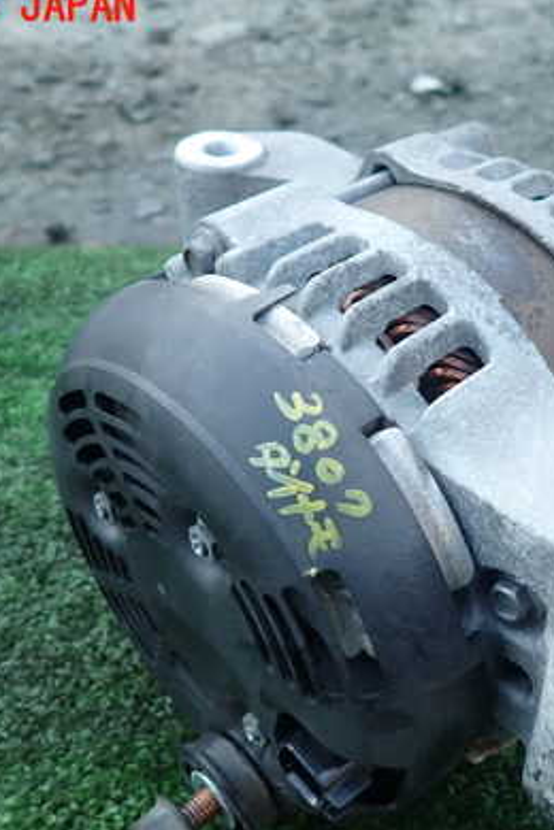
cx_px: 388
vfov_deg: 48.4
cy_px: 460
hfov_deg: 33.0
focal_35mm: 40
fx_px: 923
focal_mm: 4.5
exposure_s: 1/80
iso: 100
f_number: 2
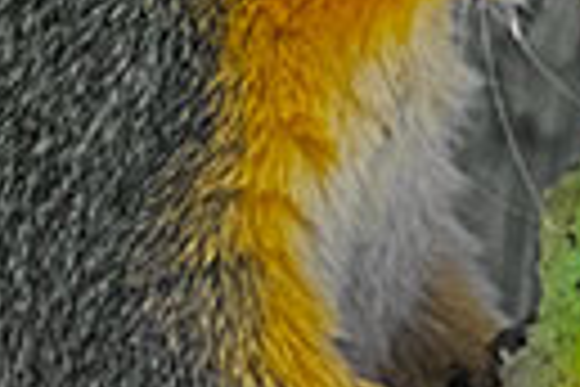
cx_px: -171
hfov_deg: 0.5
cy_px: -34
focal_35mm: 4268
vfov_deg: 0.3
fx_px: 68757
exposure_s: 1/1000
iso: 3200
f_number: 13
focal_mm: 1100
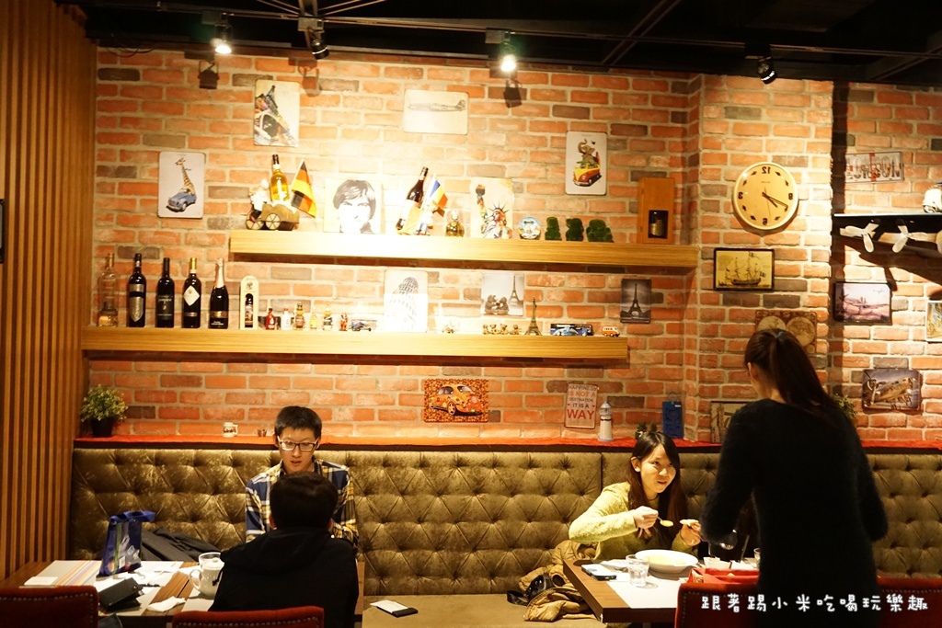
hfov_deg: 53.1
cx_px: 471
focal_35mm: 36
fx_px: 942
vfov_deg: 36.9
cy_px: 314
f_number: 4.5
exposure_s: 1/25
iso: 3200
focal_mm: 24
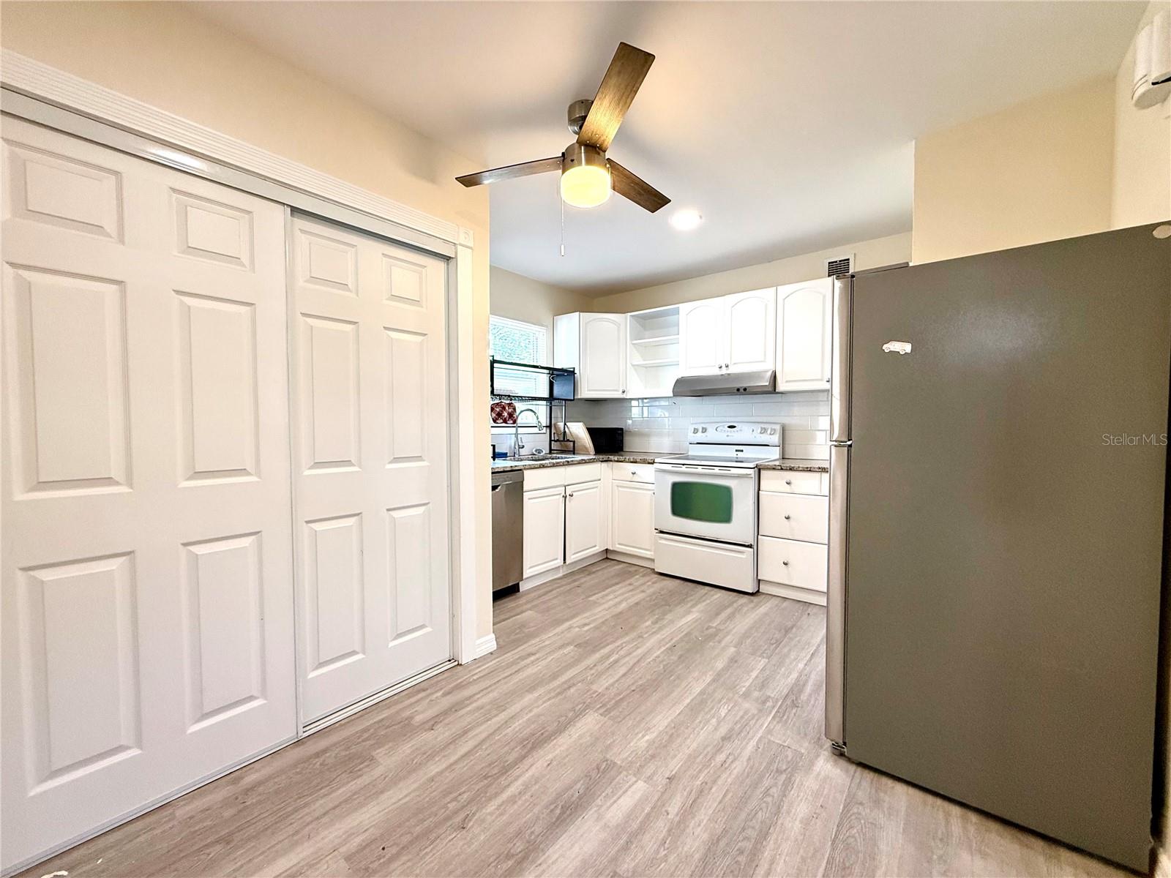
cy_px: 439
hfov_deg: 102.1
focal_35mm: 14
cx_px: 586
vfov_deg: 85.7
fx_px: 474
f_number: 2.2
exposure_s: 1/120
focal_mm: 2.22
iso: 160
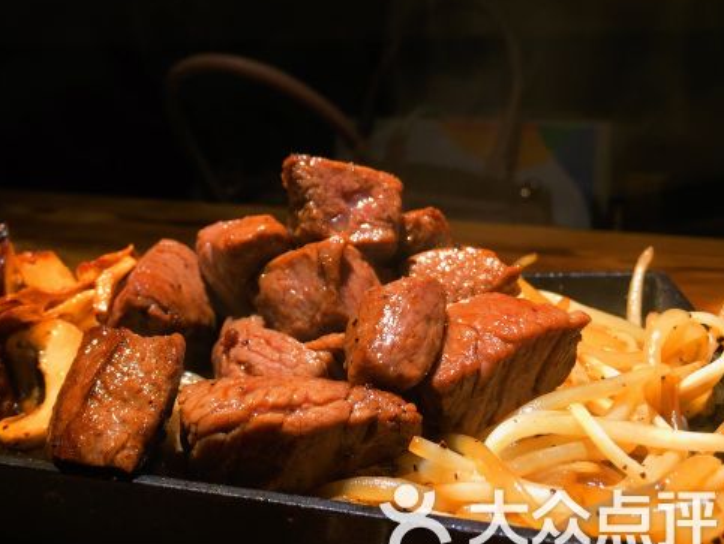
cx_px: 231
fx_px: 879
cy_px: 205
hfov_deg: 44.0
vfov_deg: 34.2
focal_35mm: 42
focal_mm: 4.15
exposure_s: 1/50
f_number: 2.2
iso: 32
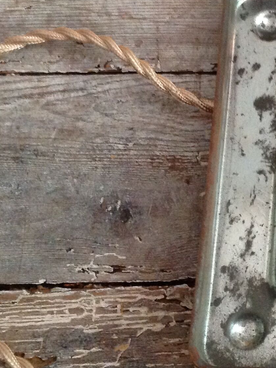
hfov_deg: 17.3
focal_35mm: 81
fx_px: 861
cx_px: 337
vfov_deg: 24.1
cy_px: 167
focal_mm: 4.28
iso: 400
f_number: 2.4
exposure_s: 1/15
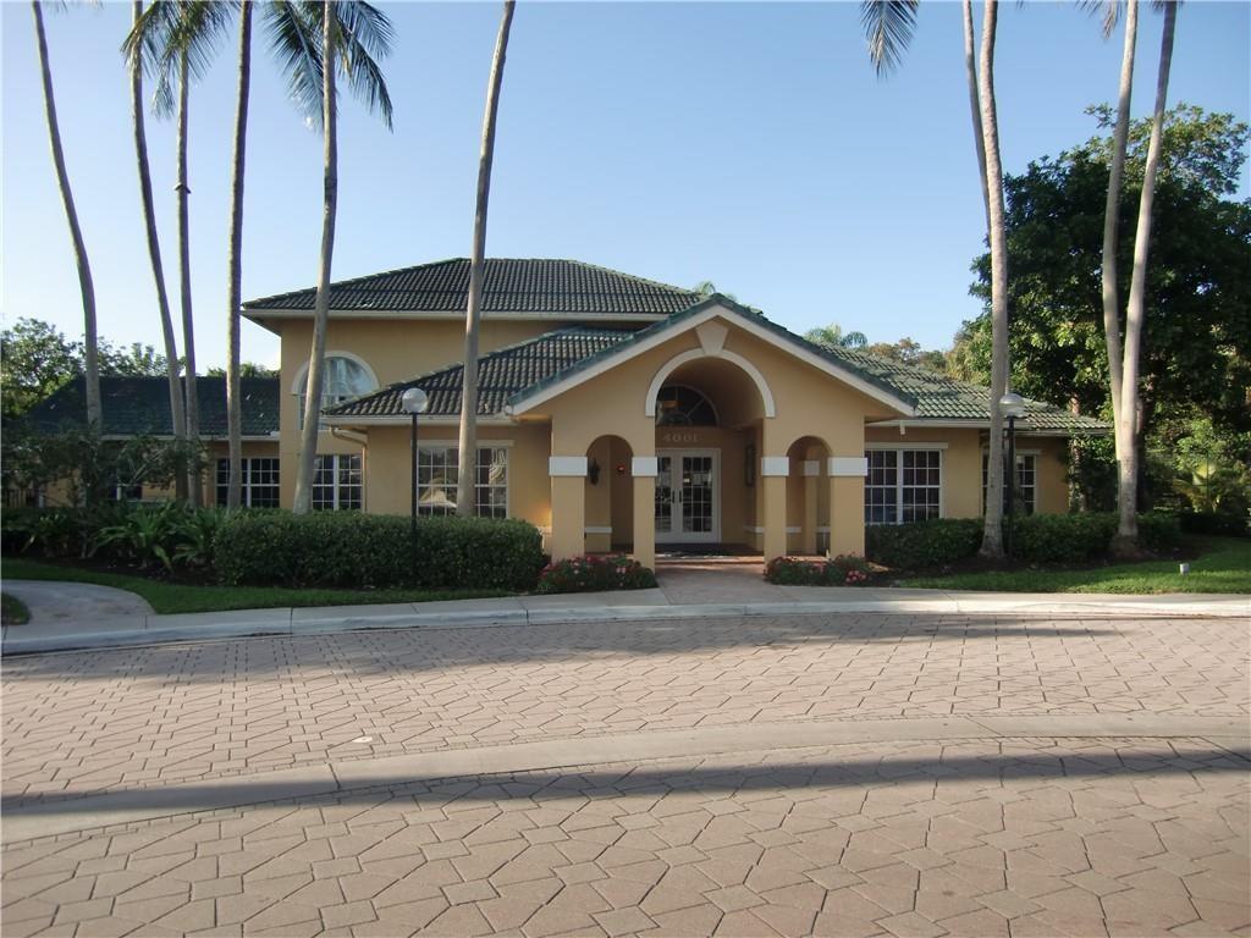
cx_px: 626
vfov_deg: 56.8
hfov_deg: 71.6
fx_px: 867
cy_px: 469
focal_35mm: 24
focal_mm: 4.3
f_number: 3.2
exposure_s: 1/400
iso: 64
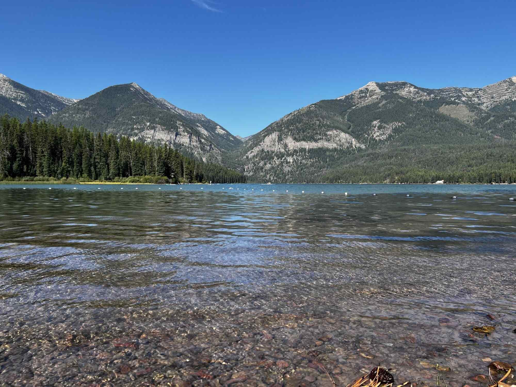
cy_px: 194
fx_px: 388
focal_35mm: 26
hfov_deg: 67.3
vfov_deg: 53.1
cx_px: 258
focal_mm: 5.7
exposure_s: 1/2695
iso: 50
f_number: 1.5
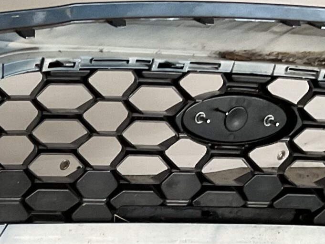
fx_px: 1024
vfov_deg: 13.1
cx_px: -107
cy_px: 318
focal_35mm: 109
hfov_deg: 16.9
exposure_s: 1/50
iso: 64
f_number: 1.8
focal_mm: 3
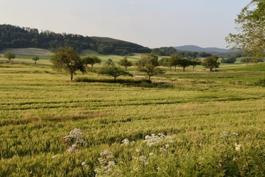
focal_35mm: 44
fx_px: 324
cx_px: 132
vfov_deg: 30.5
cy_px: 88
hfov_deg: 44.5
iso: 200
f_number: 9
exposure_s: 1/200
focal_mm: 44
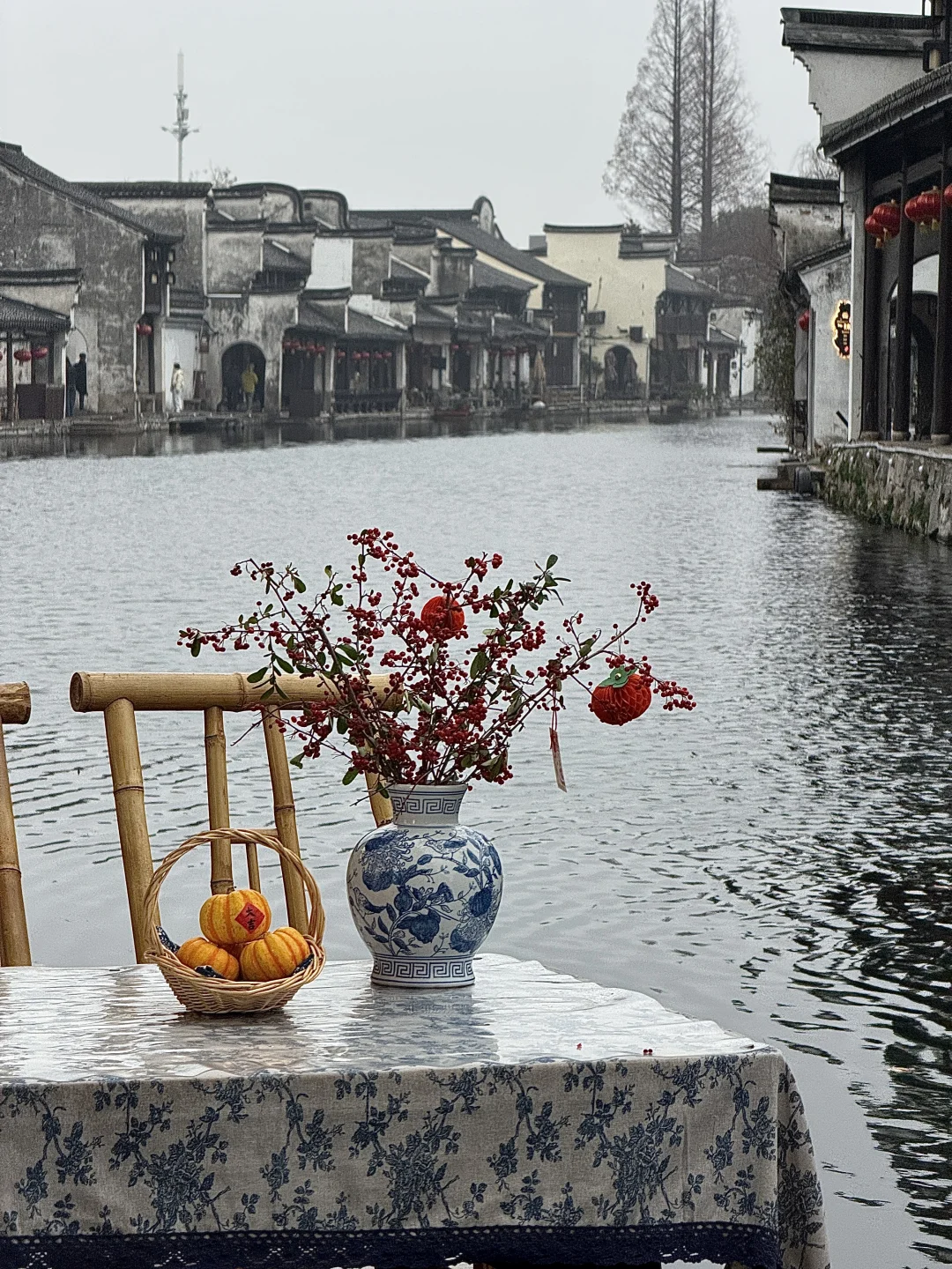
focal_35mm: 100
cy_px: 634
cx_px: 476
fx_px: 3667
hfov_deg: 14.8
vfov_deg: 19.6
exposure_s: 1/100
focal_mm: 16.89
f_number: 2.8
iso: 200
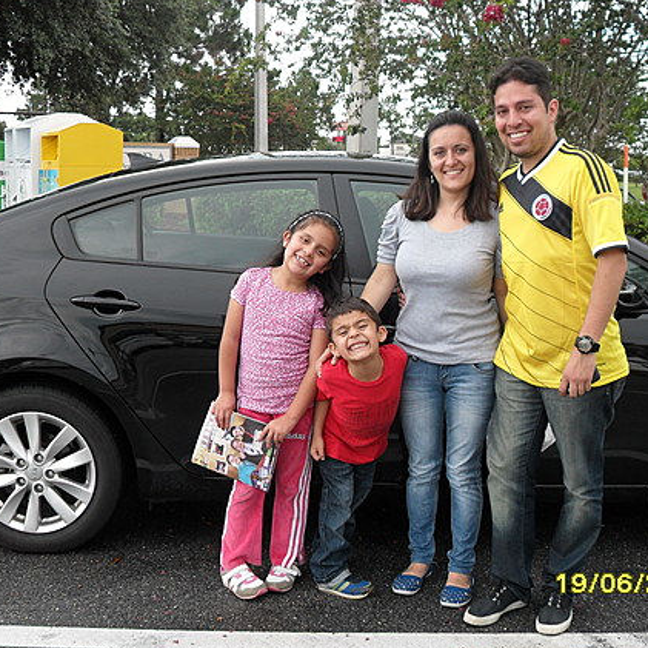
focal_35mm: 47
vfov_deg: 36.0
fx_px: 995
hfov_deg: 35.9
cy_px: 285
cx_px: 397
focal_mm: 6.2
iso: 100
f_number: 2.8
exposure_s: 1/250
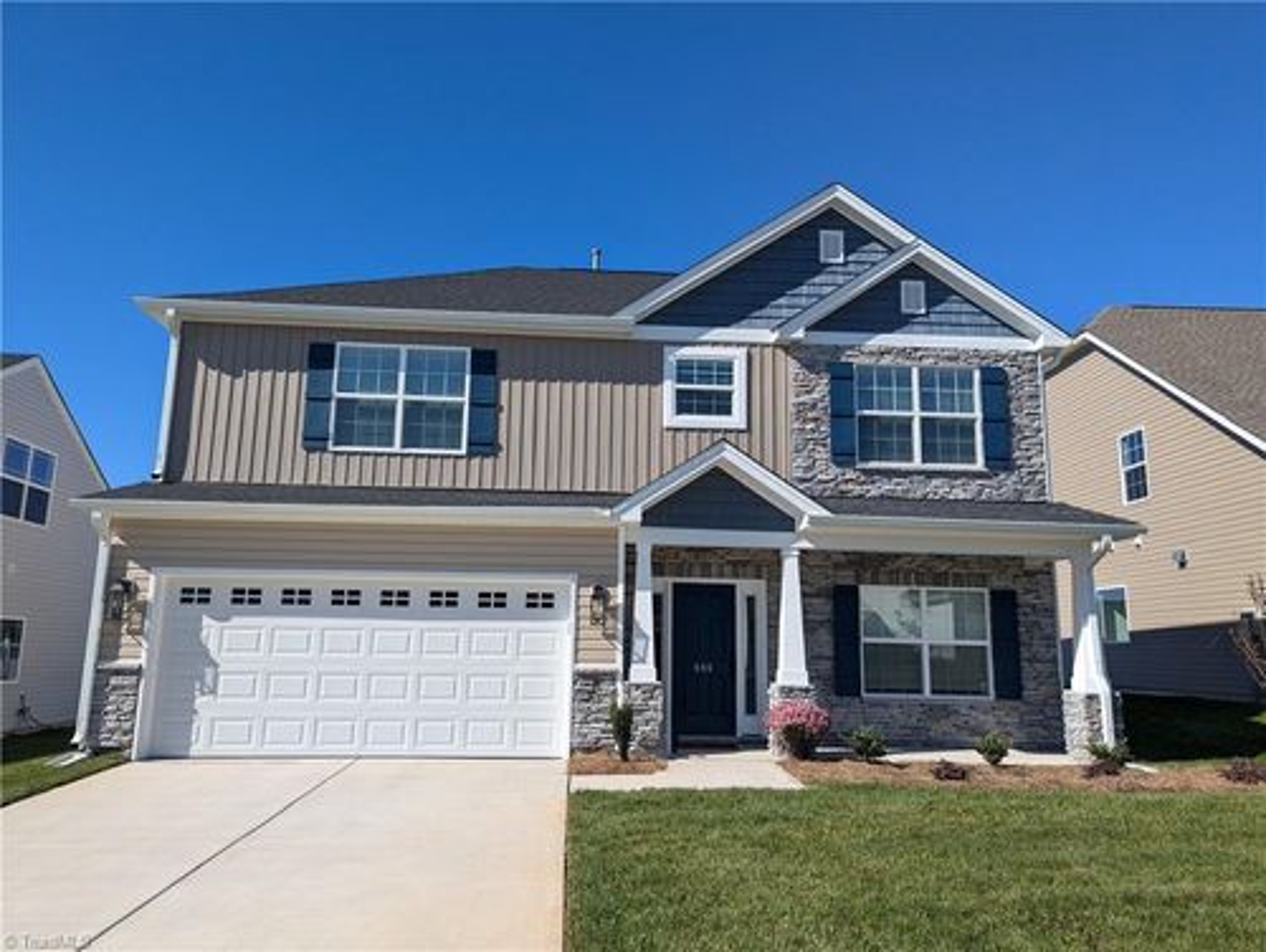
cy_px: 476
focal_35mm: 24
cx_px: 633
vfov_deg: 56.9
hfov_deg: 71.5
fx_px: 879
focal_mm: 6.81
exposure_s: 1/2137
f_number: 1.85
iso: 43
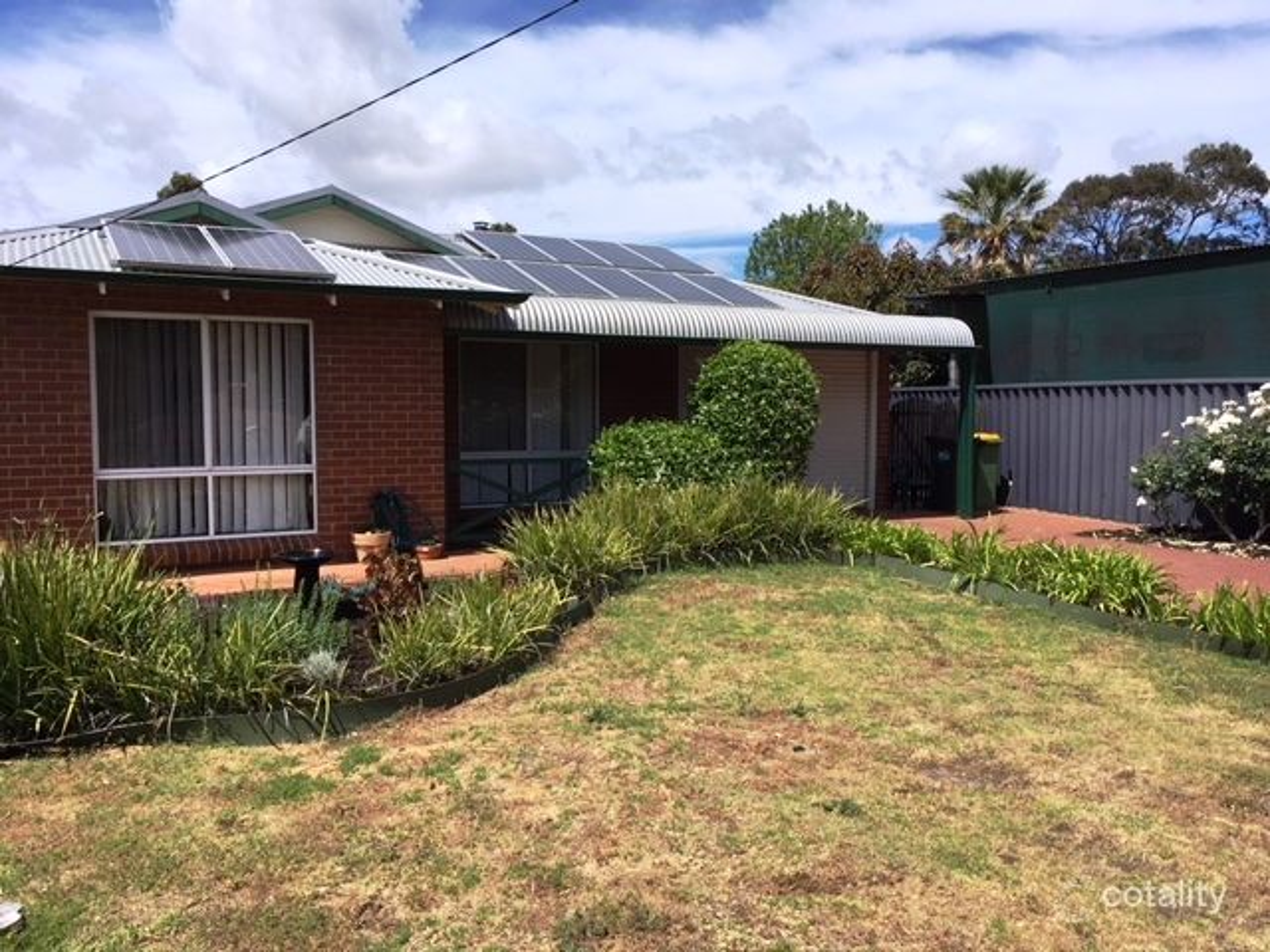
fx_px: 1064
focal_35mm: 29
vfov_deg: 48.2
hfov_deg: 61.7
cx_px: 635
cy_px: 476
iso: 25
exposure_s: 1/2747
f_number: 2.2
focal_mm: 4.15
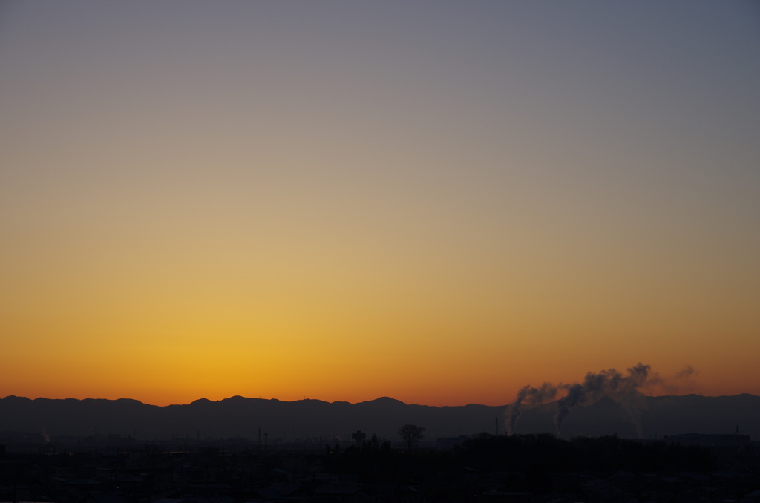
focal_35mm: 75
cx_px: 380
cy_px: 252
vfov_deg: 18.1
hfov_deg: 27.0
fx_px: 1580
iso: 200
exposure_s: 1/800
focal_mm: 50
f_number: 4.5
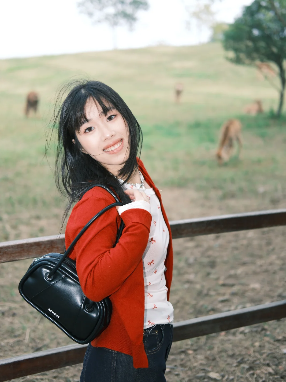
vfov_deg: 33.2
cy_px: 171
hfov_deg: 25.2
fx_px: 639
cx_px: 144
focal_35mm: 58
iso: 200
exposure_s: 1/800
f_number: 2
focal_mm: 35
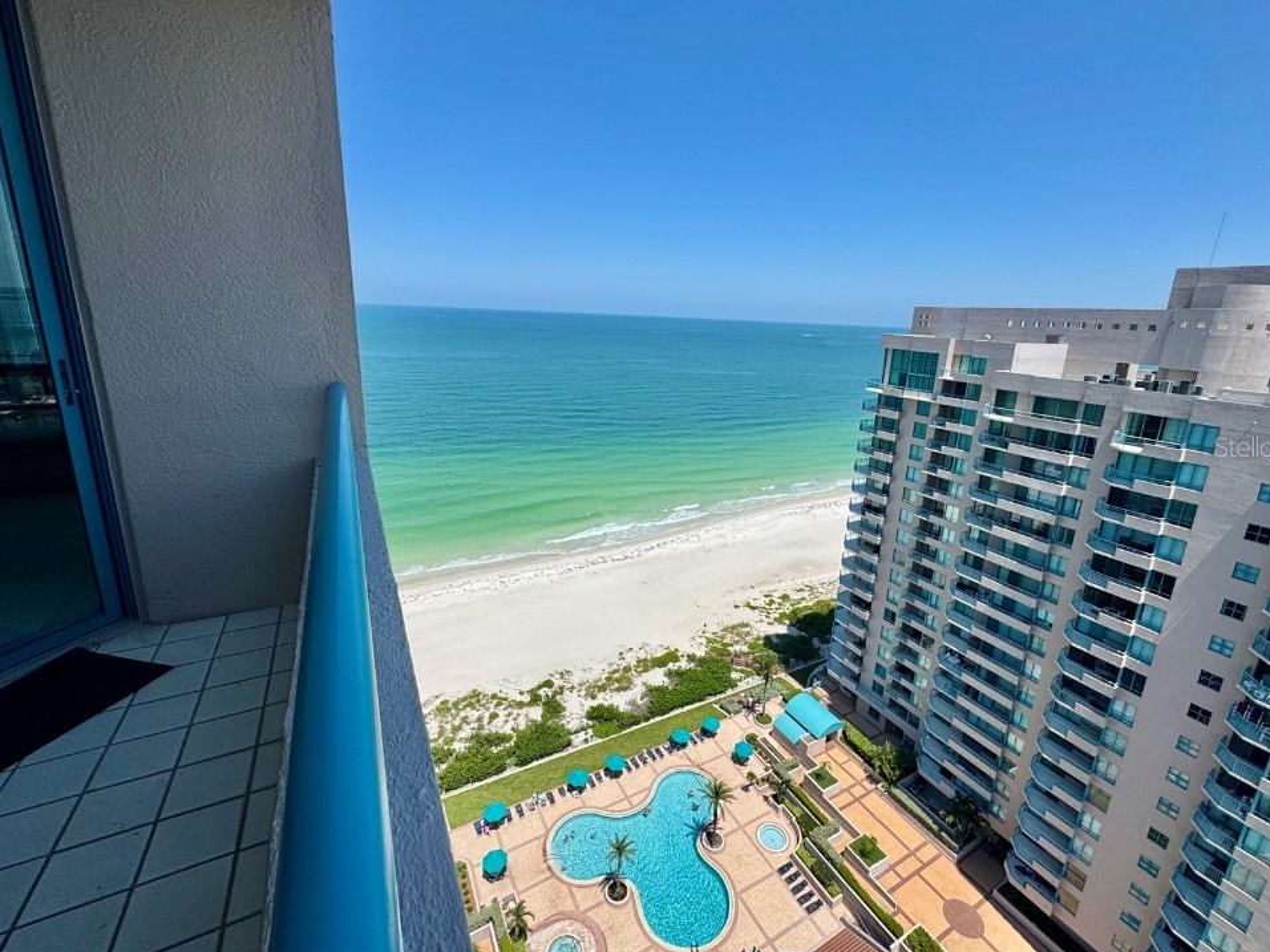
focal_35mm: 15
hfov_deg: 98.1
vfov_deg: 81.7
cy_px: 446
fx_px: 550
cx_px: 659
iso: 50
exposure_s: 1/4132
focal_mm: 2.22
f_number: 2.2
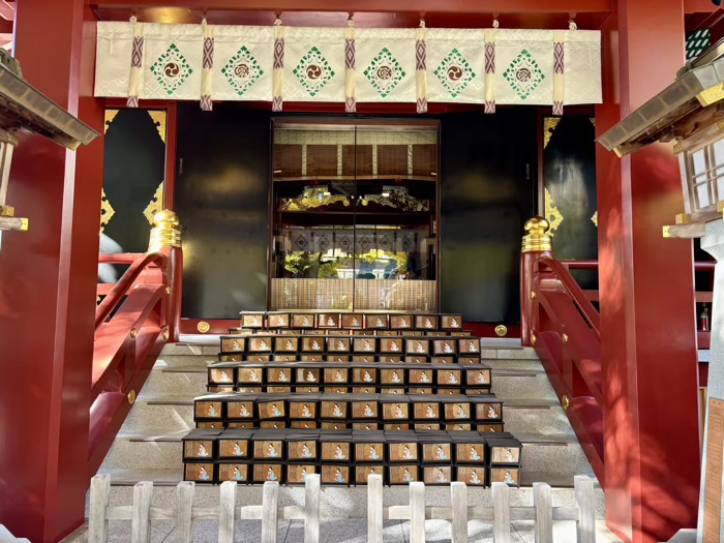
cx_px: 362
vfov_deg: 53.1
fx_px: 544
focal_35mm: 26
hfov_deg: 67.3
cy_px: 272
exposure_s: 1/121
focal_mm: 5.96
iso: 125
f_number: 1.6
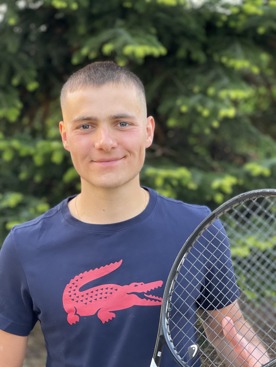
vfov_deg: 30.3
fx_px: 680
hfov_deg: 22.9
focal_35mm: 64
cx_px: 138
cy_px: 184
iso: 125
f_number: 2.2
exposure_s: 1/121
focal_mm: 7.5
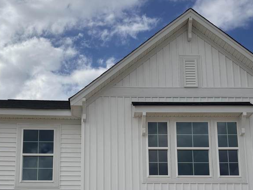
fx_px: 387
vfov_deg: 26.2
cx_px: 106
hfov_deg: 36.1
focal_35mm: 53
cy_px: 187
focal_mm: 6.76
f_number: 1.78
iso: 80
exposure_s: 1/9009
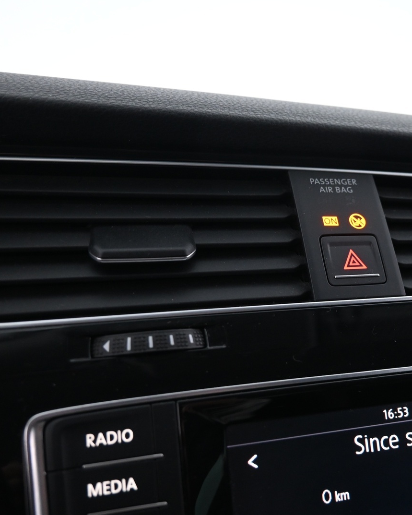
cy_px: 259
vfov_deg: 52.8
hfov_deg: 42.7
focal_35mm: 34
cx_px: 279
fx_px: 518
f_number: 3.5
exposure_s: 1/25
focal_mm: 16
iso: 1250
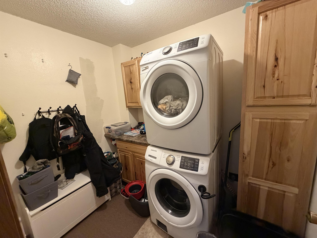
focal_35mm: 14
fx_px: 128
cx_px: 158
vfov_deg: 85.7
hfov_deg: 102.1
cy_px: 119
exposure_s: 1/60
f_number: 2.2
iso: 640
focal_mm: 2.22
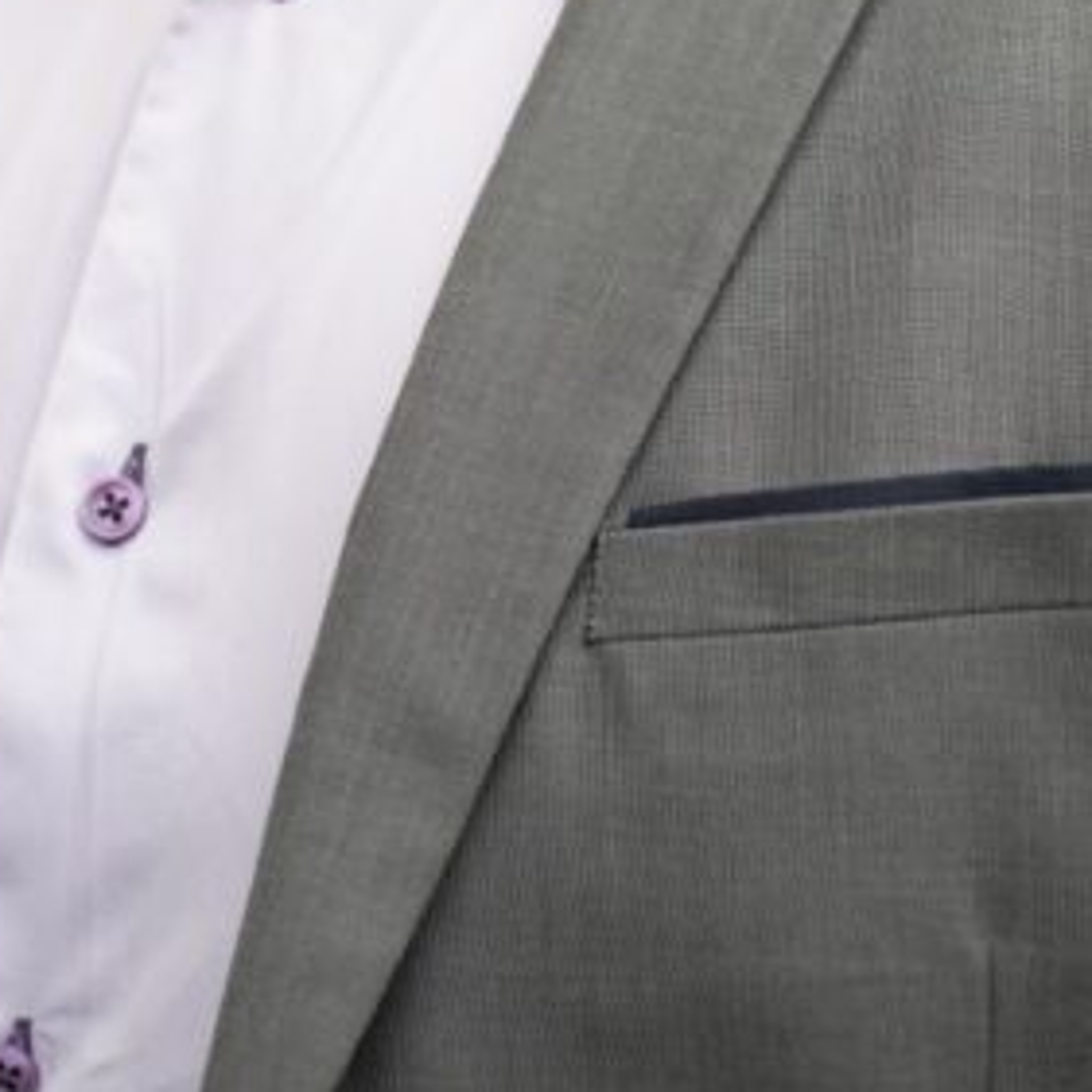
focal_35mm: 263
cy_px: -738
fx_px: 9387
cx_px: 585
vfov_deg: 6.5
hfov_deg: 6.7
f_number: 4
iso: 125
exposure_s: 1/160
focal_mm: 85
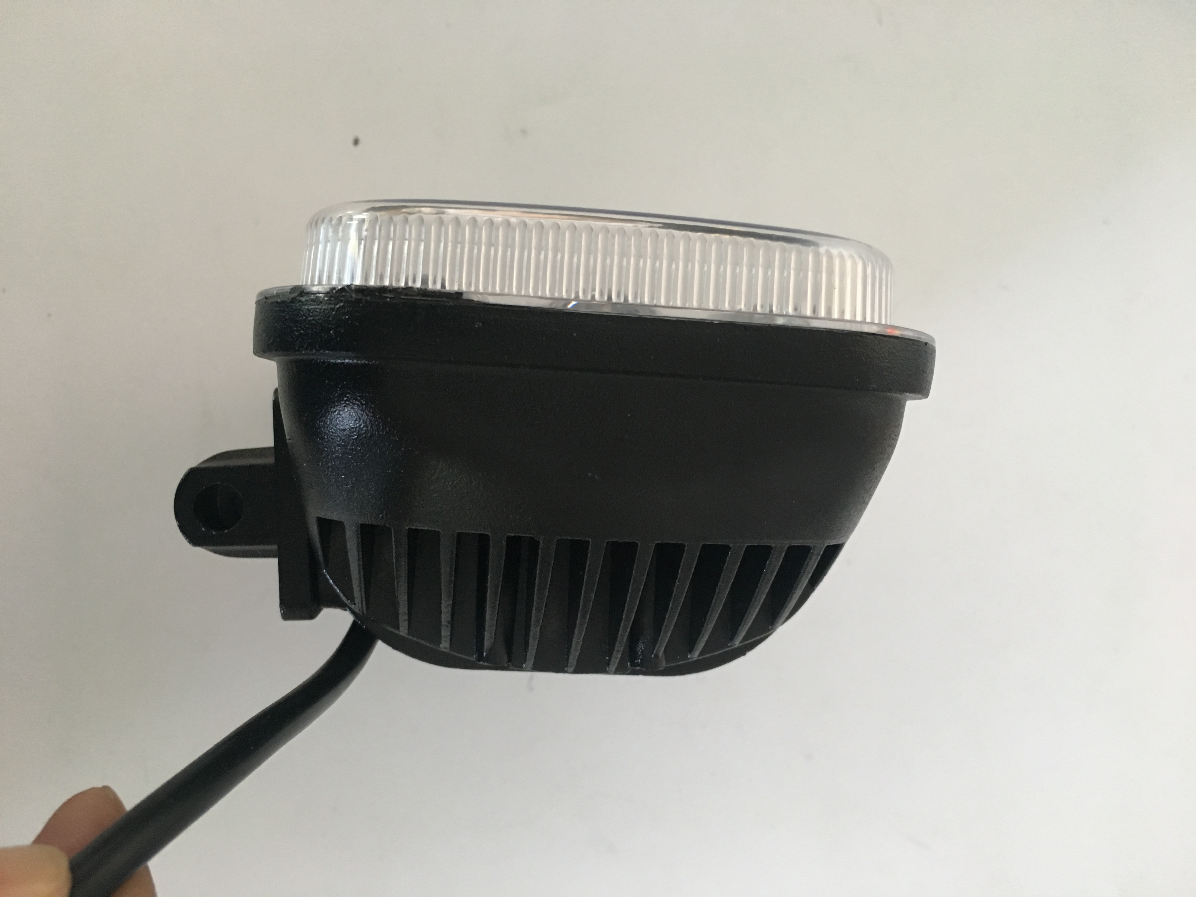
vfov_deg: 48.2
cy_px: 448
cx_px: 598
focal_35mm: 29
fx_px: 1002
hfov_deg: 61.7
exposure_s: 1/33
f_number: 2.2
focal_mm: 4.15
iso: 160
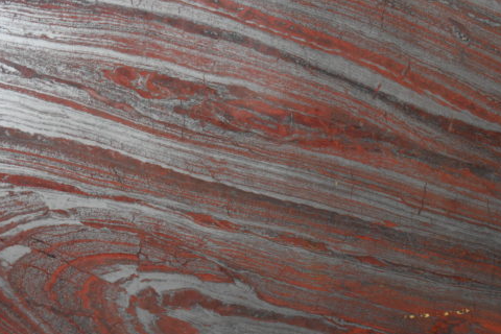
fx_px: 1252
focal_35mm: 90
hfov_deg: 22.6
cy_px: 174
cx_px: 240
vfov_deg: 15.2
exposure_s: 1/60
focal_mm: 48
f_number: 5.3
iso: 2500
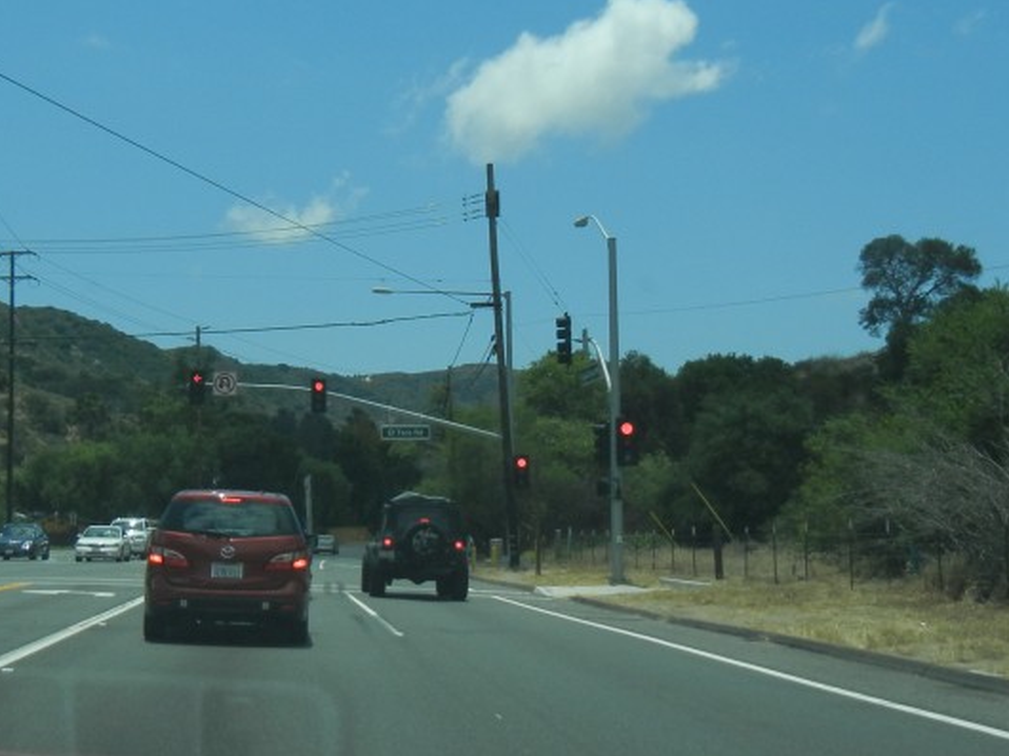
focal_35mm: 58
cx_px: 385
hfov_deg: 33.1
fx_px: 1690
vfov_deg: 25.2
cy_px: 362
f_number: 7
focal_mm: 5.4
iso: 160
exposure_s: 1/644
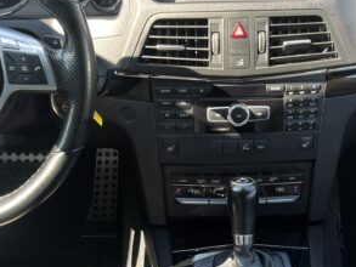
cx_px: 194
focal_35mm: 71
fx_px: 730
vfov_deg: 20.5
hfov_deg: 27.4
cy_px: 221
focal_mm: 5.1
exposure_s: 1/122
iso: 50
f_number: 1.6
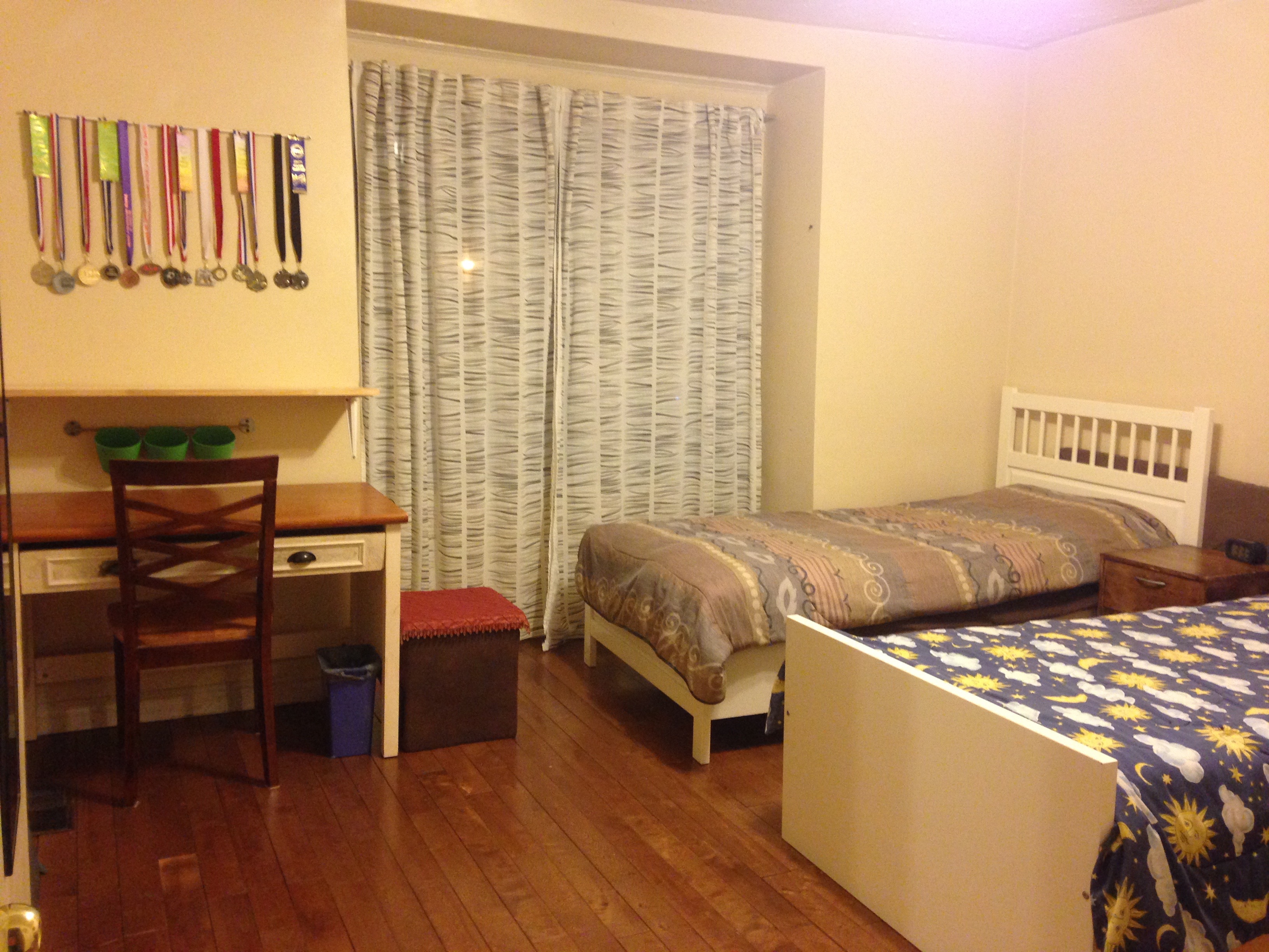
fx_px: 1210
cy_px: 476
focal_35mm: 33
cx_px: 634
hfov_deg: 55.4
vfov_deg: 42.9
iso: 250
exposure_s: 1/20
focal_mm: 4.12
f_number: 2.4
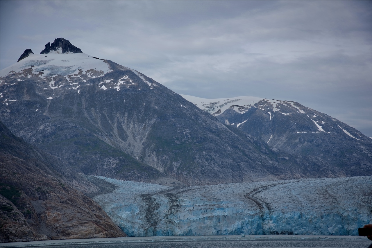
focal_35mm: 92
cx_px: 186
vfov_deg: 14.9
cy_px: 124
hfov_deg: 22.1
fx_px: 951
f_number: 8
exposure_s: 1/250
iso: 100
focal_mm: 92
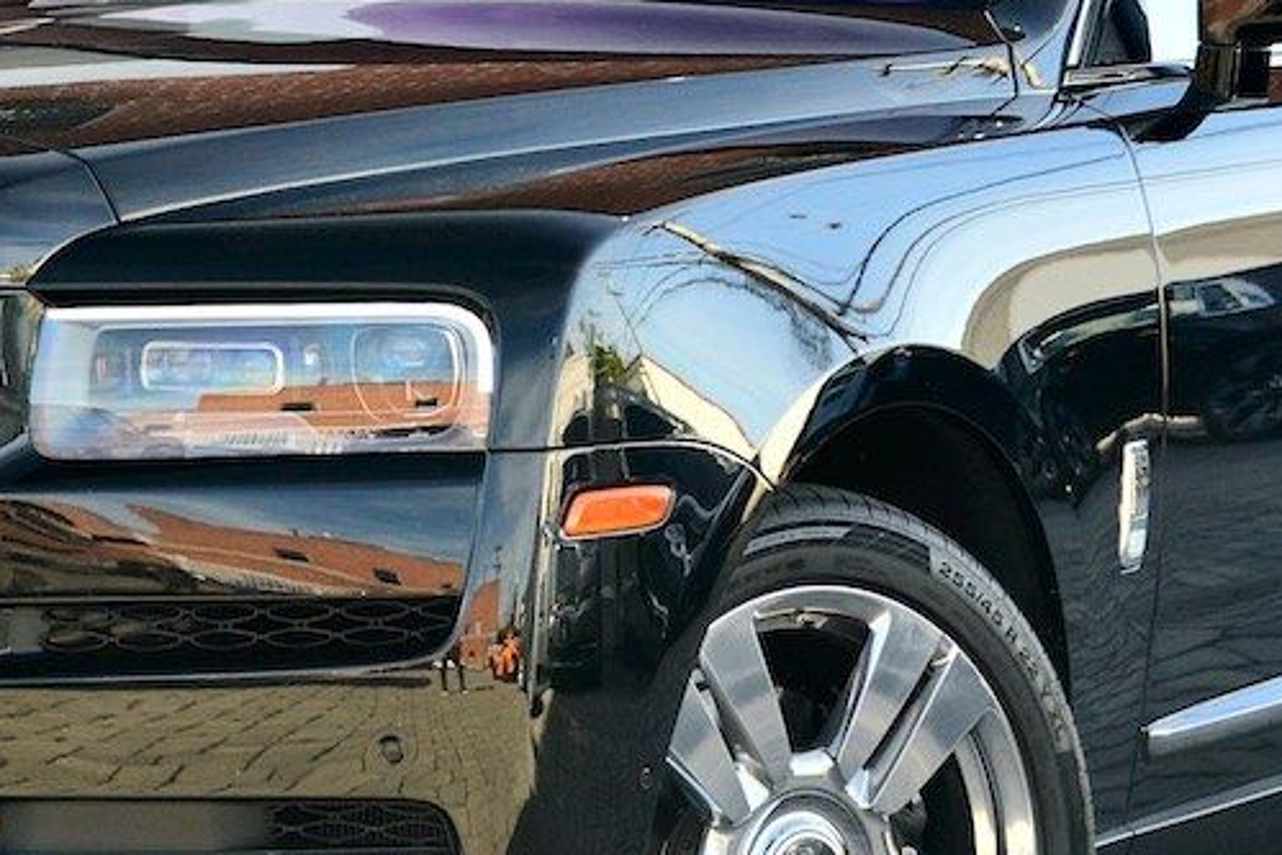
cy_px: 246
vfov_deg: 8.6
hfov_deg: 12.9
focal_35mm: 159
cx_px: 429
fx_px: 5663
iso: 1000
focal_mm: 62
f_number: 4.8
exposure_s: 1/640
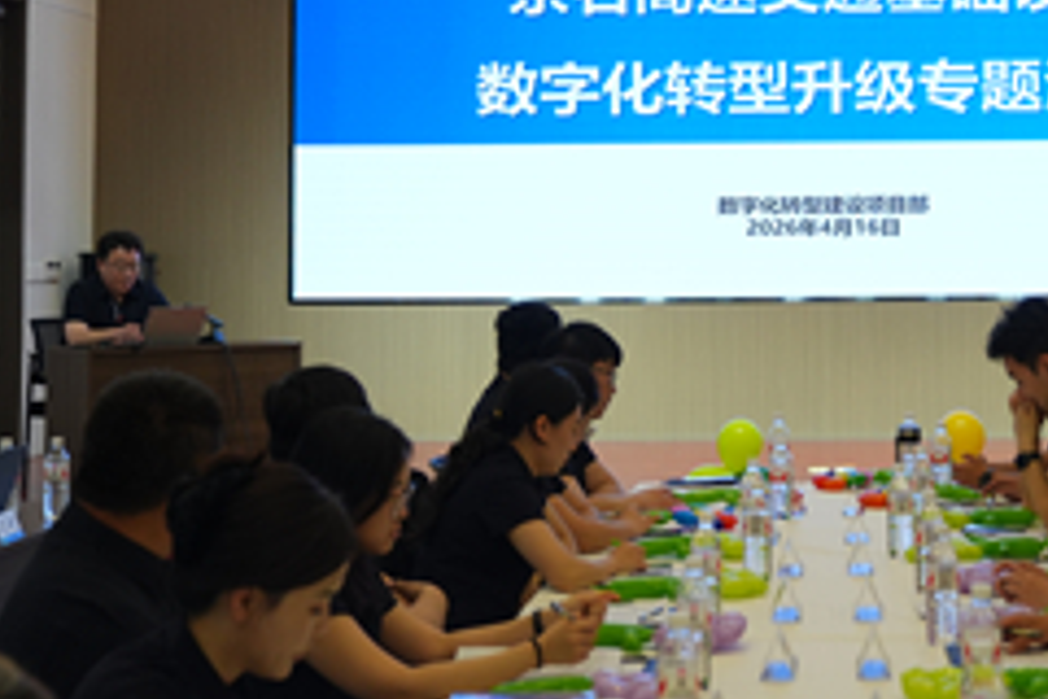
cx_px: 795
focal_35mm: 75
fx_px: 2183
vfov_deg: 17.9
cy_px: 87
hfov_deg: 26.6
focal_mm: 30
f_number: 3.2
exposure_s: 1/160
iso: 640
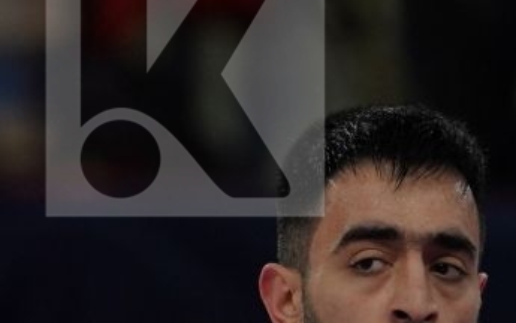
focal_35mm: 1063
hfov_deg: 2.0
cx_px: 185
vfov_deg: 1.2
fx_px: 14956
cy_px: 610
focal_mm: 200
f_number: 2.8
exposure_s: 1/1000
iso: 1000
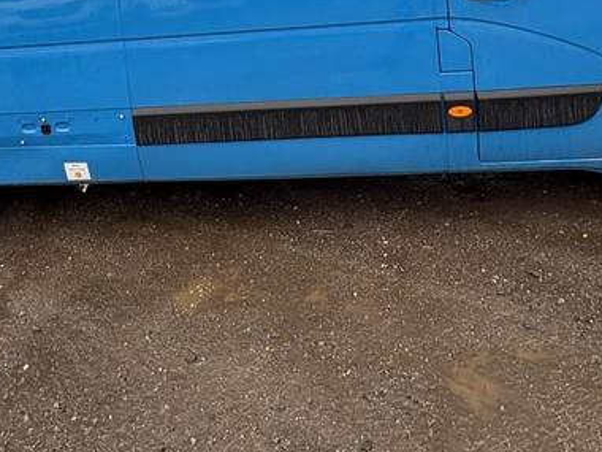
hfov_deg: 55.3
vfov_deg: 35.9
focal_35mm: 33
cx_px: 290
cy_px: -56
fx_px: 574
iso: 80
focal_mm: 2.22
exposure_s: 1/99
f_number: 2.2
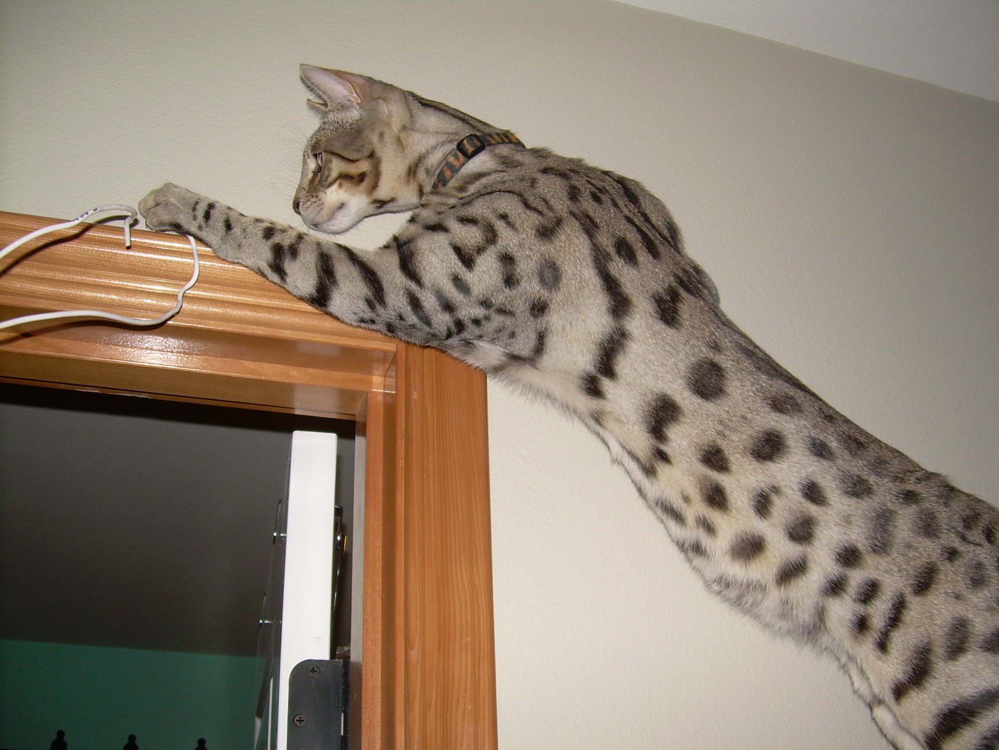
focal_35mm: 38
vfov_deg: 37.7
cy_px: 375
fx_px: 1097
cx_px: 500
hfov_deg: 49.0
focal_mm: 6.3
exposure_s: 1/60
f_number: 2.8
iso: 50
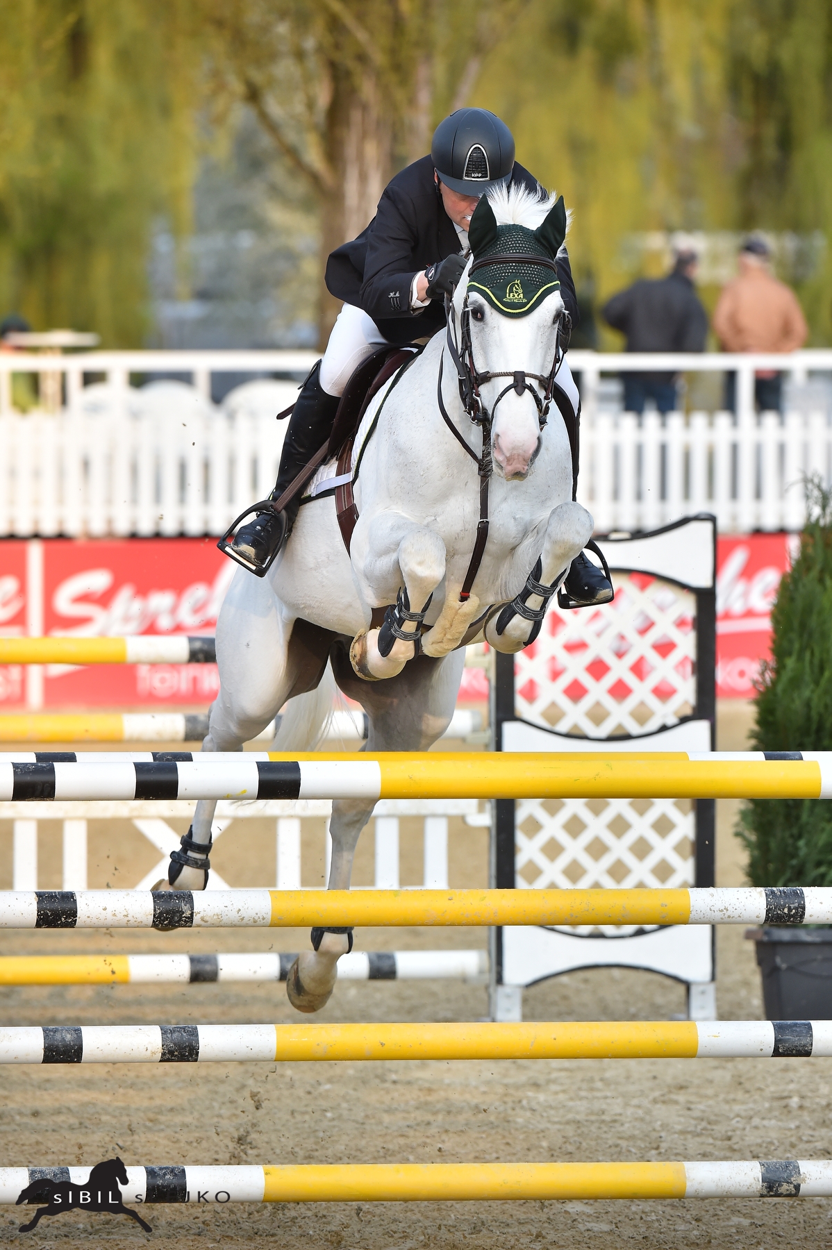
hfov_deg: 4.6
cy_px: 625
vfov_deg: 6.9
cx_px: 416
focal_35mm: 300
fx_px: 10411
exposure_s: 1/1600
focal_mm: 300
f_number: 5.6
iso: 1250
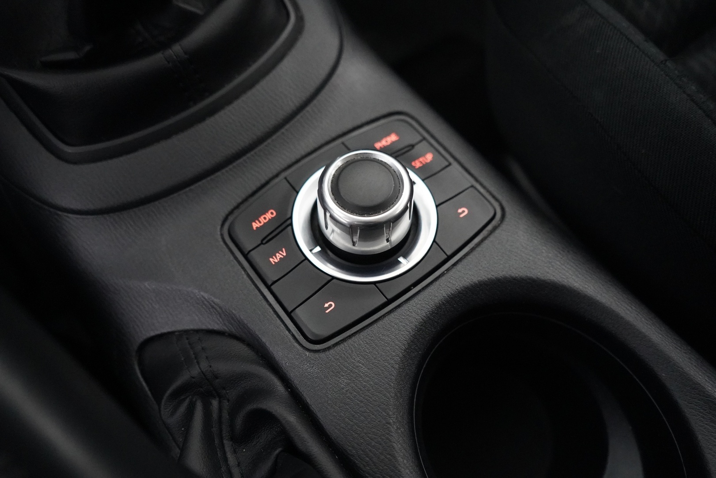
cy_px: 239
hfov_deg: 65.5
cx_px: 358
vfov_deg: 46.4
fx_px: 557
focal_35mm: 28
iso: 12800
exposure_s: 1/80
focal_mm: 28
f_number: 3.5
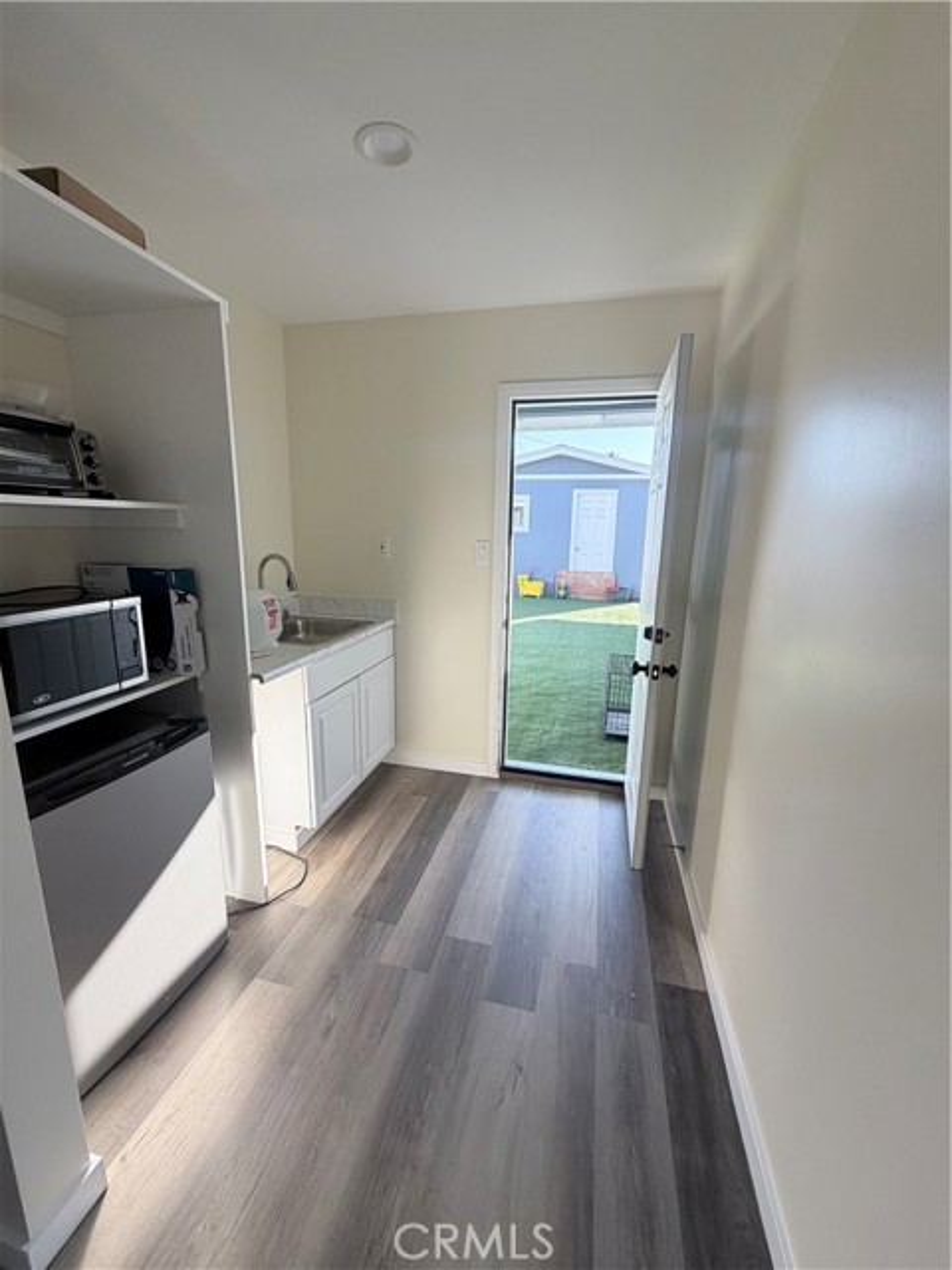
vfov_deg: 102.1
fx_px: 513
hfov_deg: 85.7
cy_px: 635
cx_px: 476
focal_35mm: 14
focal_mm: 2.22
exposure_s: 1/151
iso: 50
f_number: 2.2
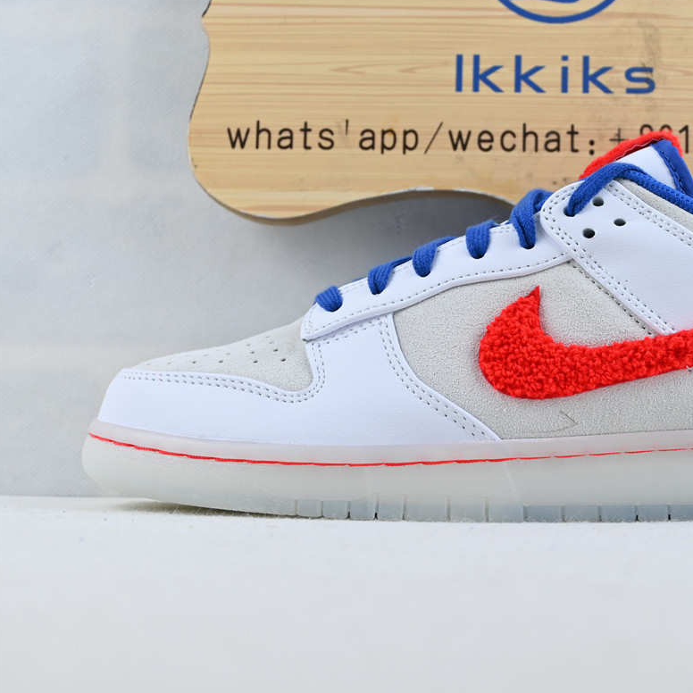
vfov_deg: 25.7
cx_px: 530
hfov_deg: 25.4
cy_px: 351
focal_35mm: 67
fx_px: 1518
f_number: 5
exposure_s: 1/50
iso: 100
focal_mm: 34
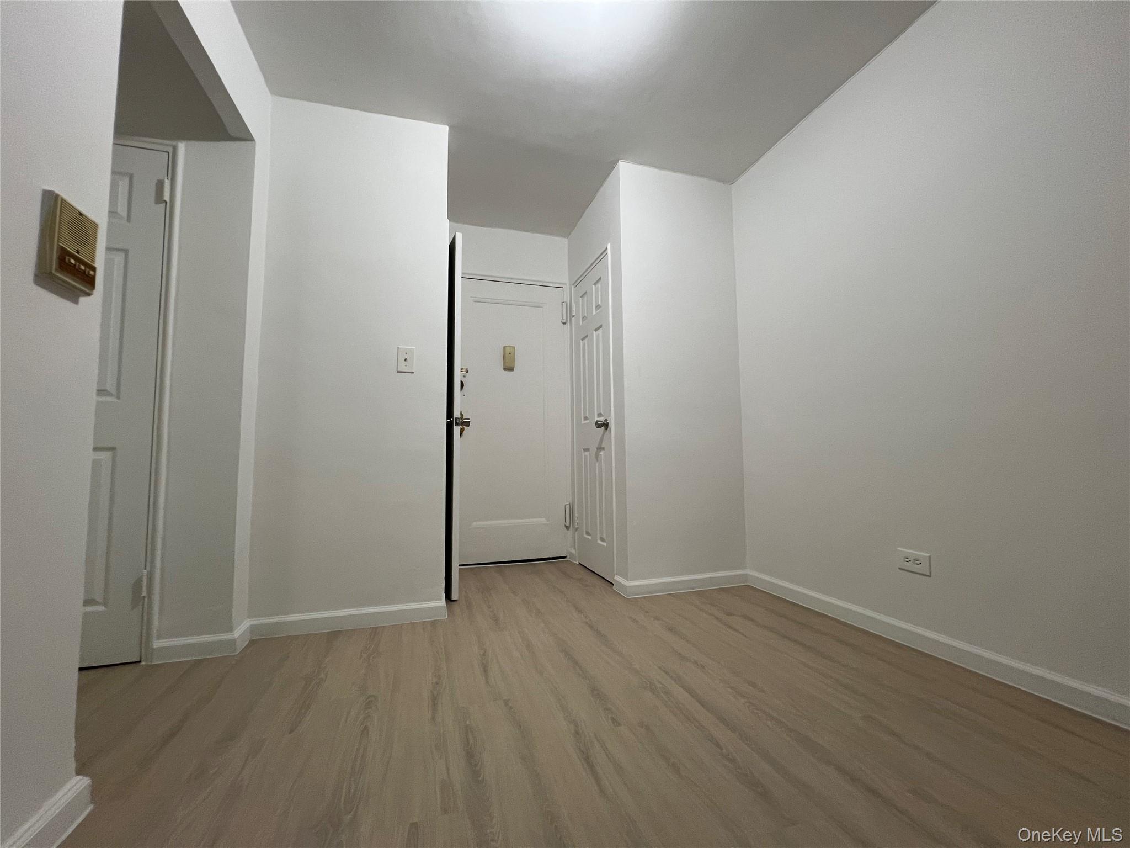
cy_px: 424
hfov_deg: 106.2
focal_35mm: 13
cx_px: 565
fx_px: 424
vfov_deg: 89.9
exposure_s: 1/60
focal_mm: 1.57
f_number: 1.8
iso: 125
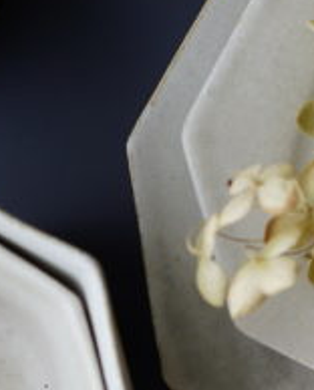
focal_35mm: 173
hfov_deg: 8.7
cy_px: 31
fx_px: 2003
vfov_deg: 11.1
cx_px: 521
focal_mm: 35
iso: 100
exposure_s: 1/80
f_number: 4
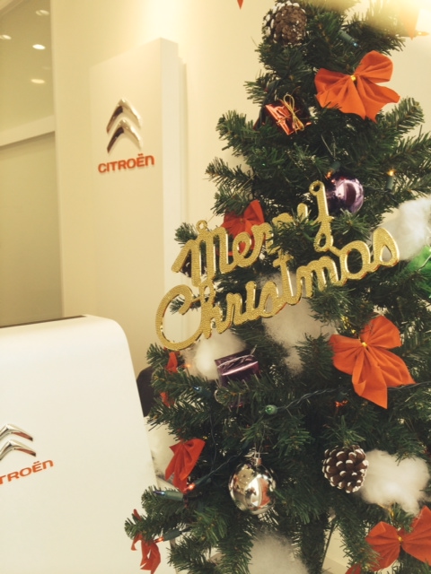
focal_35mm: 30
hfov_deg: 46.8
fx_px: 498
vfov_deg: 60.0
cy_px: 287
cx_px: 216
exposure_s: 1/170
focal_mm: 4.12
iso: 32
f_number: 2.2
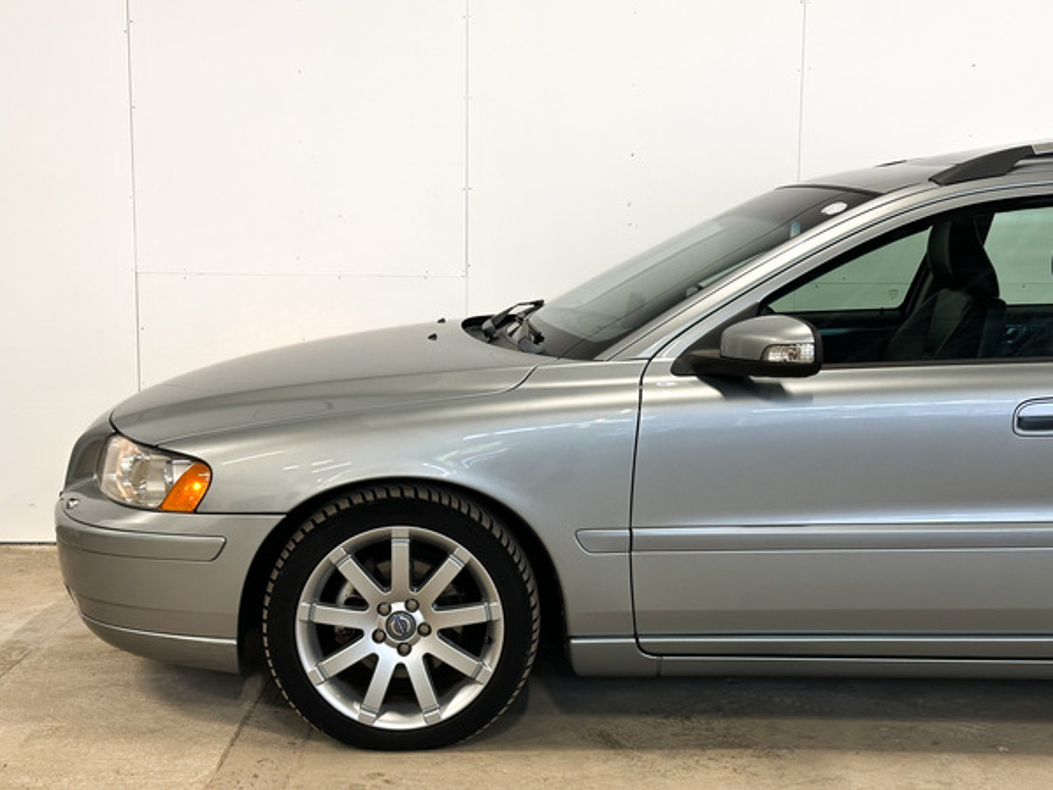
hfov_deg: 39.7
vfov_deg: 30.3
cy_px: 395
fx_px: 1460
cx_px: 526
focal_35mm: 48
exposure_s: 1/50
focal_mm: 6.86
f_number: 1.8
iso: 100
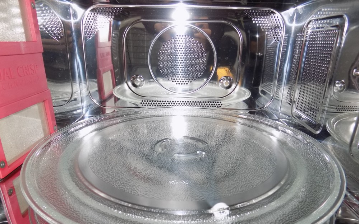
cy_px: 135
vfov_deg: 48.9
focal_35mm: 25
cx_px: 178
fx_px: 245
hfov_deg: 72.6
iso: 200
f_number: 3.1
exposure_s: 1/30
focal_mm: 4
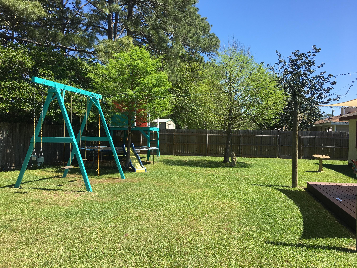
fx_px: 299
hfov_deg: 61.7
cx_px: 178
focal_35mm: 29
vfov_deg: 48.2
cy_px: 134
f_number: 2.2
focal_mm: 4.15
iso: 25
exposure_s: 1/884
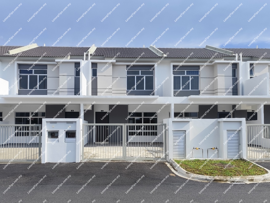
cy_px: 102
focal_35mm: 23
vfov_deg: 58.9
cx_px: 135
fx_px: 179
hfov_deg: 73.9
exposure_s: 1/810
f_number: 1.65
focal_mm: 6.14
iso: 50
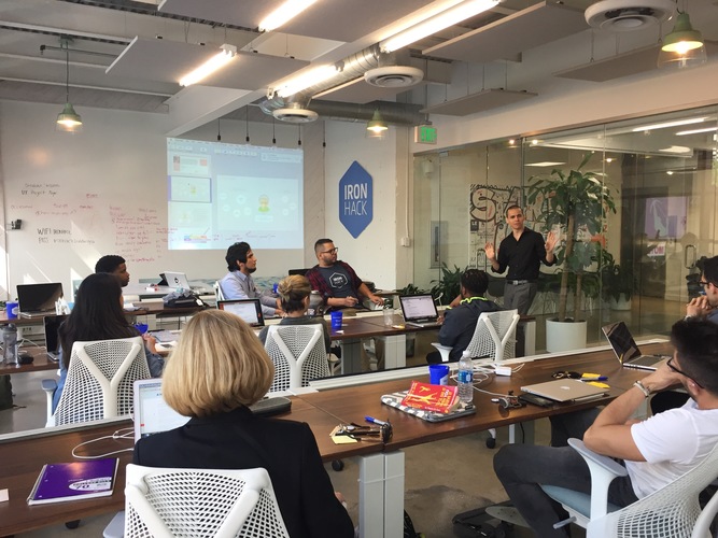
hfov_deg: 61.7
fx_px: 601
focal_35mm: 29
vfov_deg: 48.2
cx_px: 359
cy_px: 269
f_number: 2.2
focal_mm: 4.15
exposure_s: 1/40
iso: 40
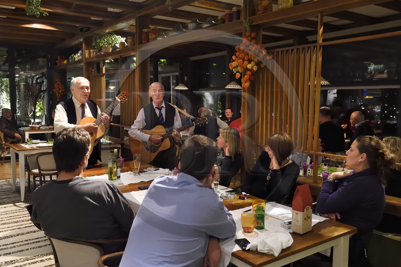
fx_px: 356
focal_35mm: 32
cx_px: 200
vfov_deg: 41.0
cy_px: 134
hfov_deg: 58.8
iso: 3200
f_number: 5
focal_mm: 32
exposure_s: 1/15
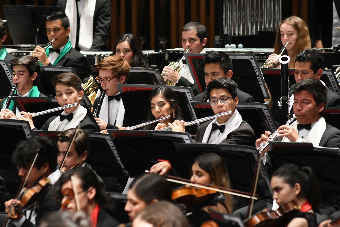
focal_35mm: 300
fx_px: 2833
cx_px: 170
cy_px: 114
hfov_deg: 6.9
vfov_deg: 4.6
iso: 2800
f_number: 5
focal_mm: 200
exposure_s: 1/125
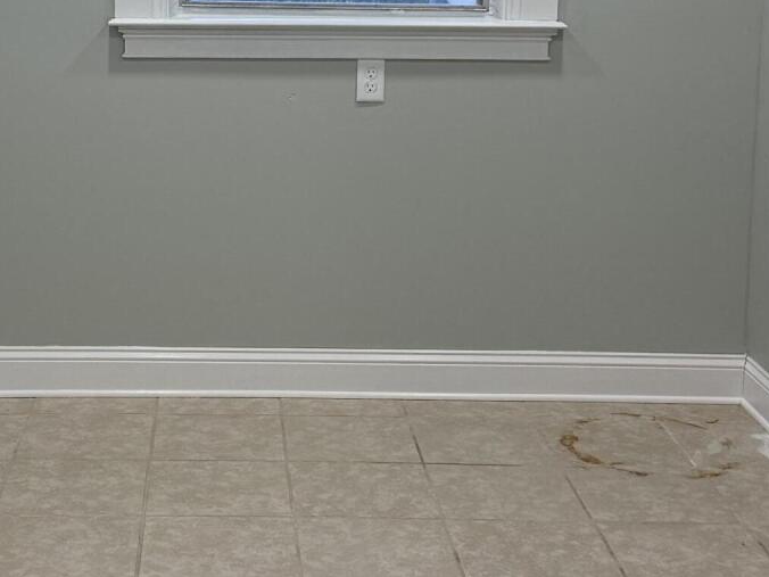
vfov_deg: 20.4
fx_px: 1577
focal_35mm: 71
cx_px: 253
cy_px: 98
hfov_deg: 27.2
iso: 200
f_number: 1.78
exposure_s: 1/239
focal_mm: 6.76
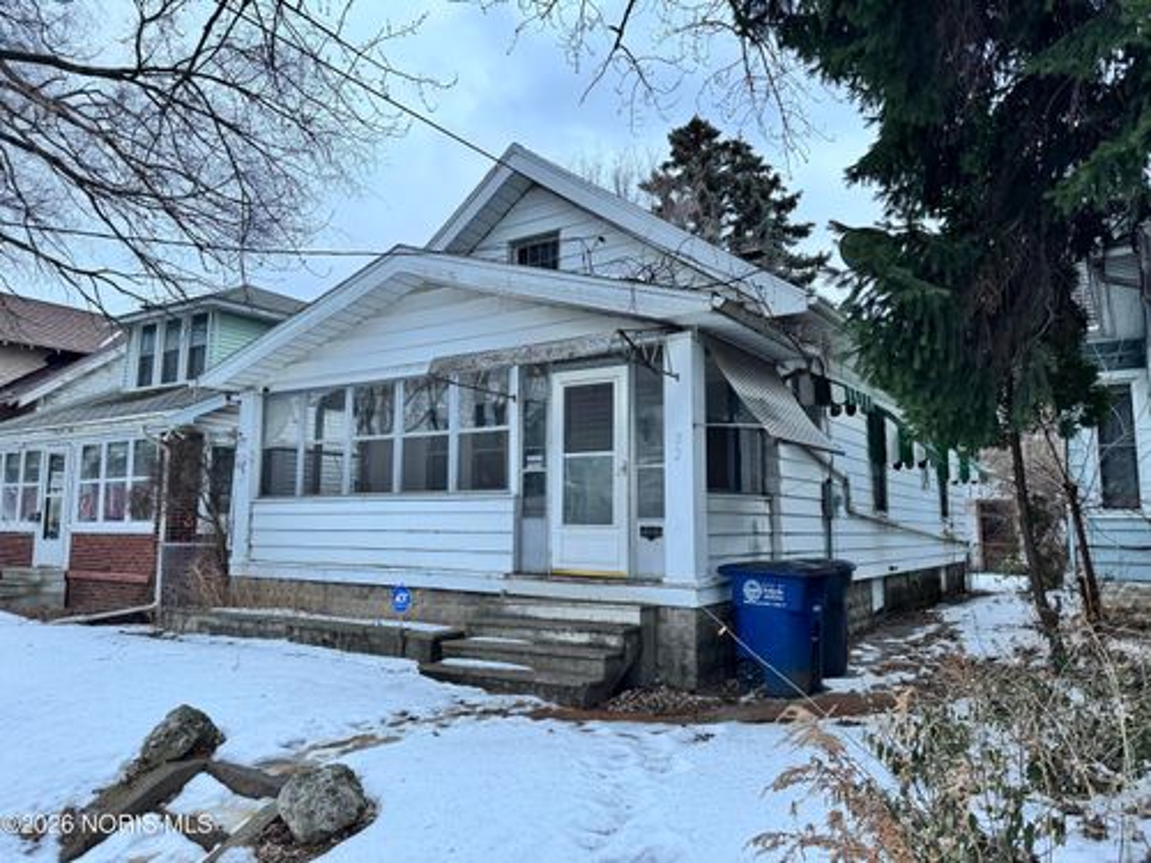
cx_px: 576
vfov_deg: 56.8
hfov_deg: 71.6
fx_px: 798
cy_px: 432
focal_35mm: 24
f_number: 1.78
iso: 200
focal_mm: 6.76
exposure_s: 1/113
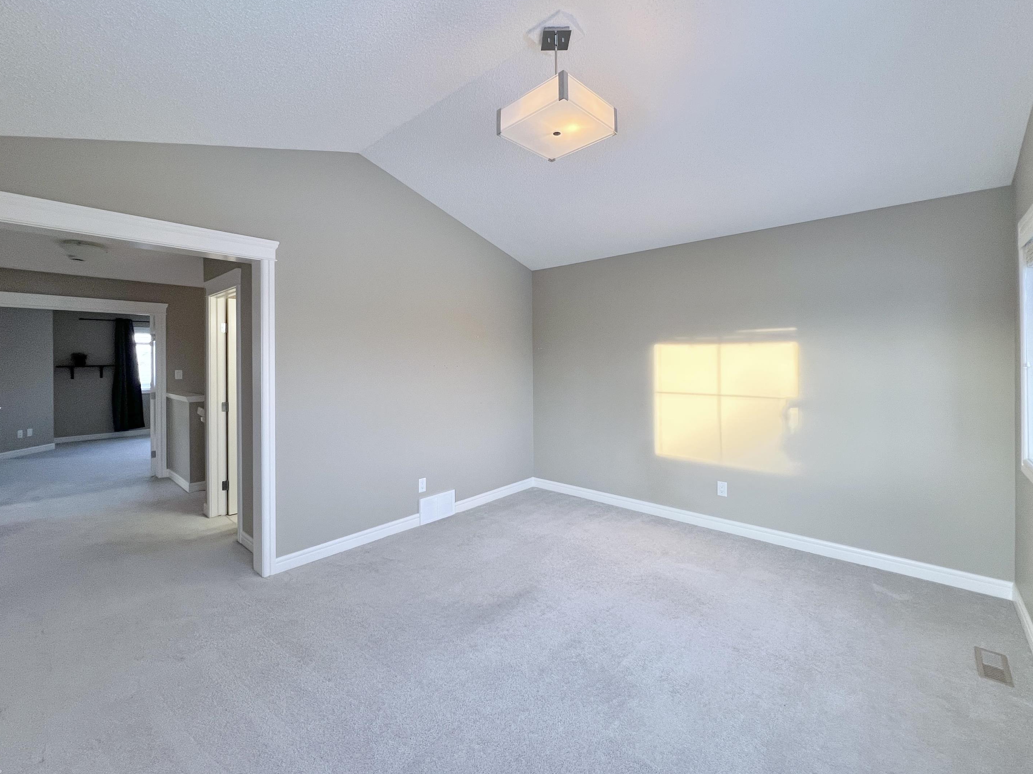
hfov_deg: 102.1
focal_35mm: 14
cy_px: 365
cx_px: 517
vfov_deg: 85.6
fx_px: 418
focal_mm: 1.57
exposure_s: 1/120
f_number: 1.8
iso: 160
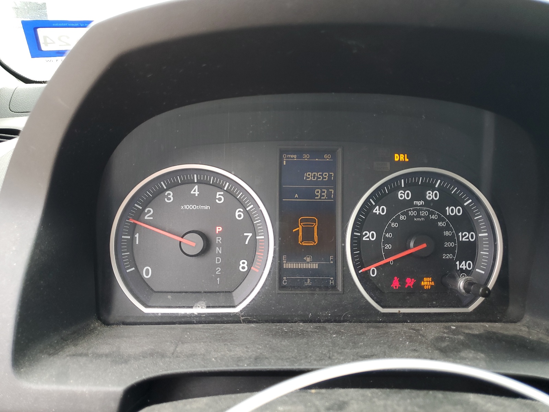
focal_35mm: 26
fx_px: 412
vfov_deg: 53.1
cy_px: 206
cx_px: 274
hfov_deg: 67.3
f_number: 1.5
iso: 61
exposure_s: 1/120
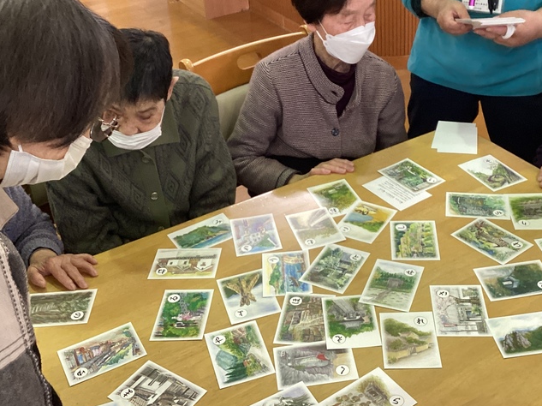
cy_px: 129
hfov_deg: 38.9
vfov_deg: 29.4
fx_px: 767
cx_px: 308
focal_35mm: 49
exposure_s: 1/50
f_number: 2.4
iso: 250
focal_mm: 3.3
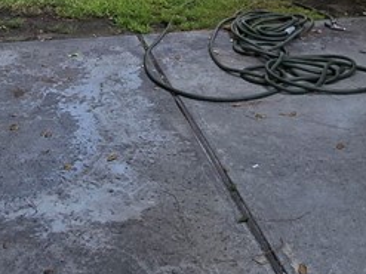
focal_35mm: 54
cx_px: 65
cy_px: -172
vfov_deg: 21.2
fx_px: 571
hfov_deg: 34.3
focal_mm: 2.2
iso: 50
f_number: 2.2
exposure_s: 1/218
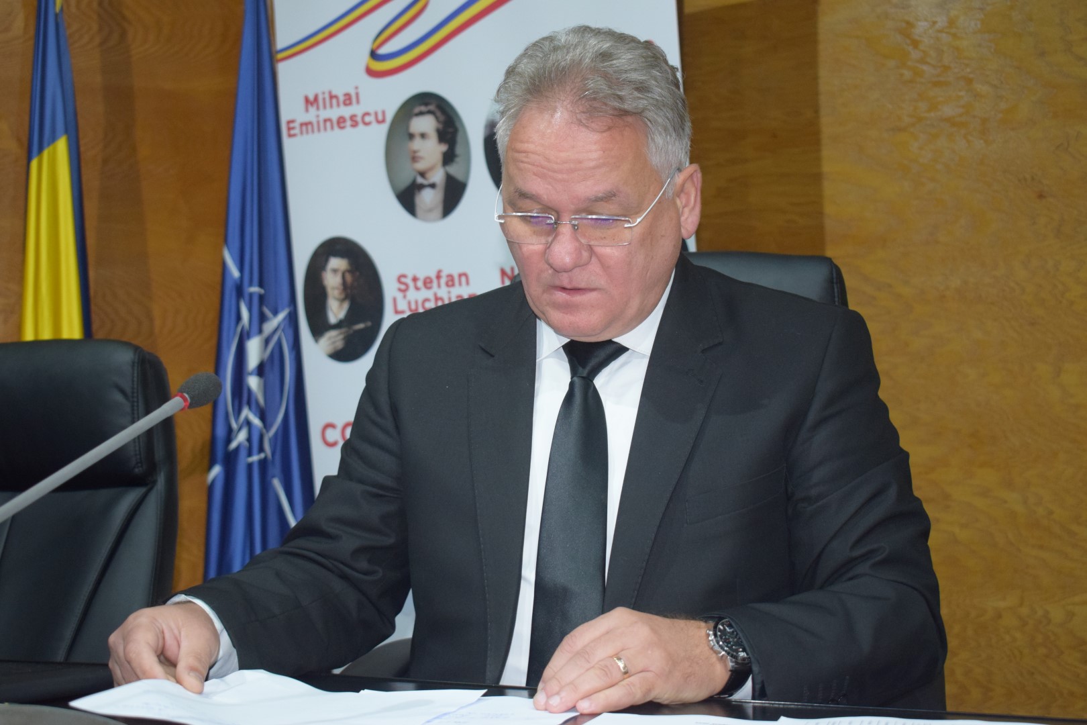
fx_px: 1721
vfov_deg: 23.8
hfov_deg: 35.1
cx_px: 544
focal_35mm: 57
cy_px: 362
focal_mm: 38
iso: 1800
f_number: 4.8
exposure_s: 1/60
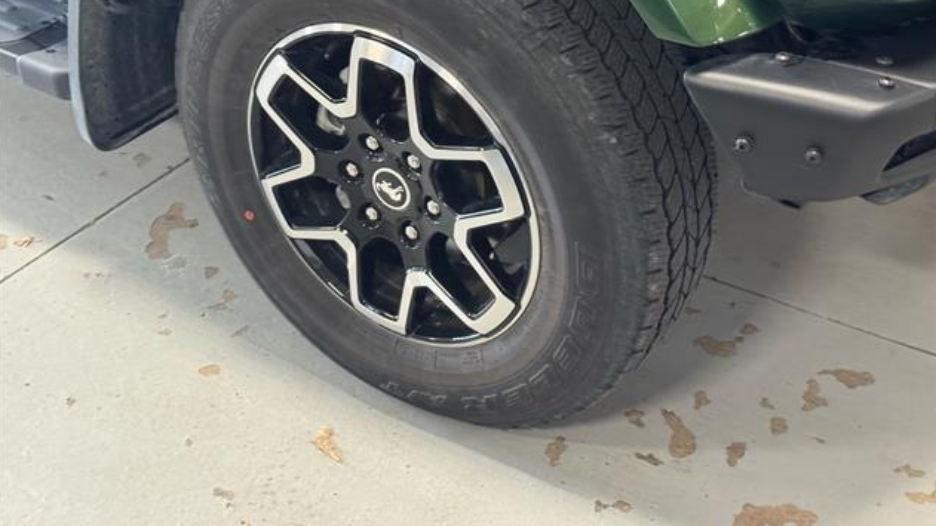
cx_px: 472
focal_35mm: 53
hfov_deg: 39.2
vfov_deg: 22.6
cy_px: 182
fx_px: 1315
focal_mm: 6.76
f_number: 1.78
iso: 250
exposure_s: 1/40
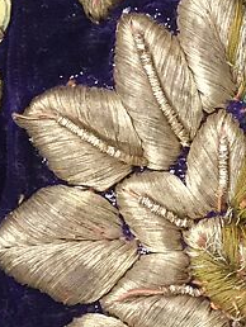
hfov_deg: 10.0
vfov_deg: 13.7
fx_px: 1362
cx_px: 375
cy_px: 198
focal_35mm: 144
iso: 80
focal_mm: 3.3
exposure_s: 1/30
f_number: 2.4
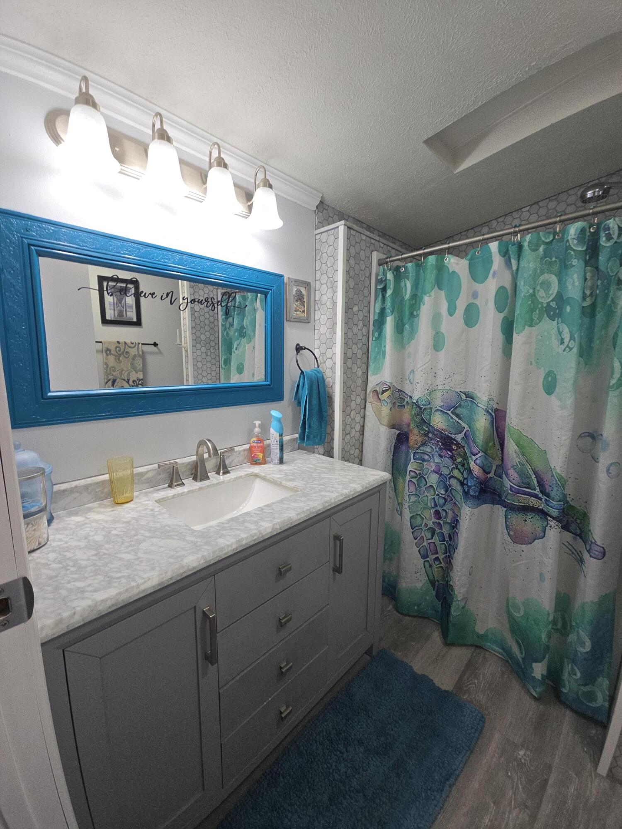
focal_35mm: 13
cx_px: 311
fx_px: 311
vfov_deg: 106.2
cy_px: 414
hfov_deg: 89.9
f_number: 2.2
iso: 64
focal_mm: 2.2
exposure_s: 1/60
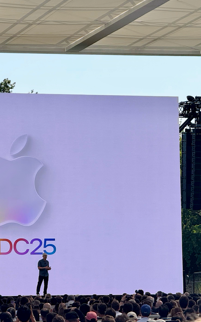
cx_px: 50
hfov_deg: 7.1
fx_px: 1613
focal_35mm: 184
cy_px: 153
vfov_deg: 11.4
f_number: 2.8
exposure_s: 1/2146
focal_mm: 15.66
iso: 64
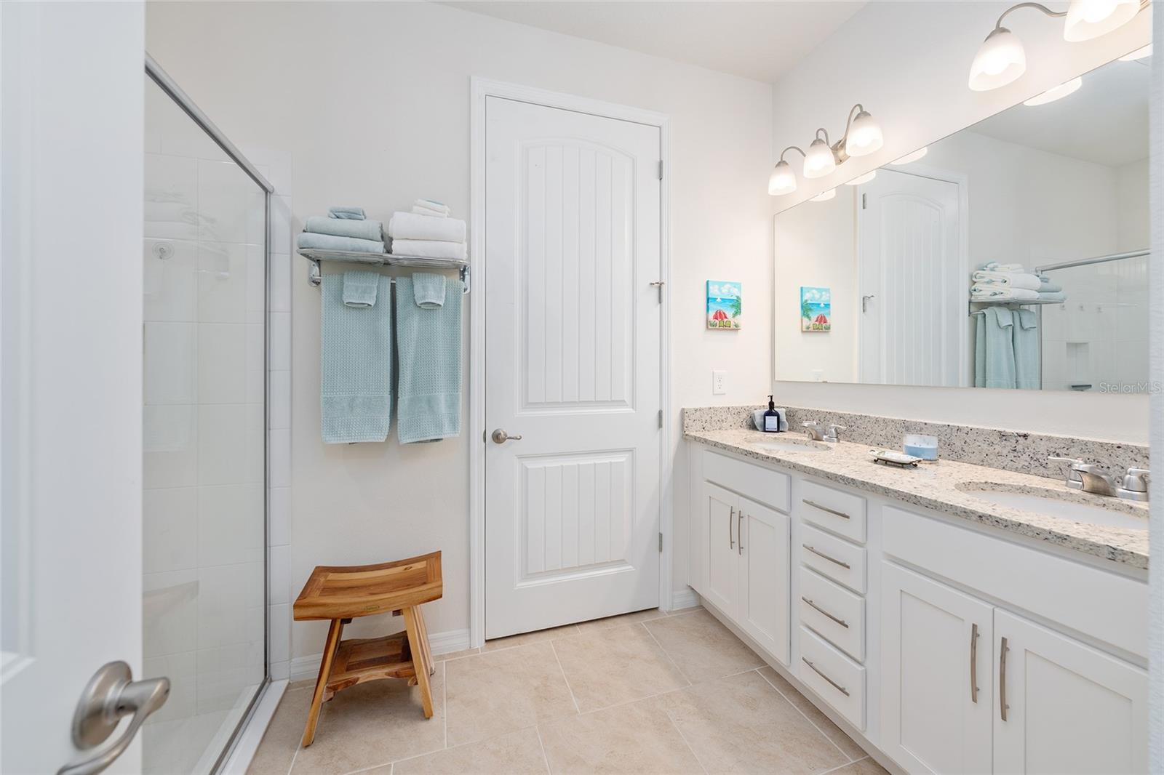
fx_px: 453
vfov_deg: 81.2
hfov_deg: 104.3
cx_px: 582
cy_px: 388
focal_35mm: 14
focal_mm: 14
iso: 100
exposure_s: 1/8
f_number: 7.1
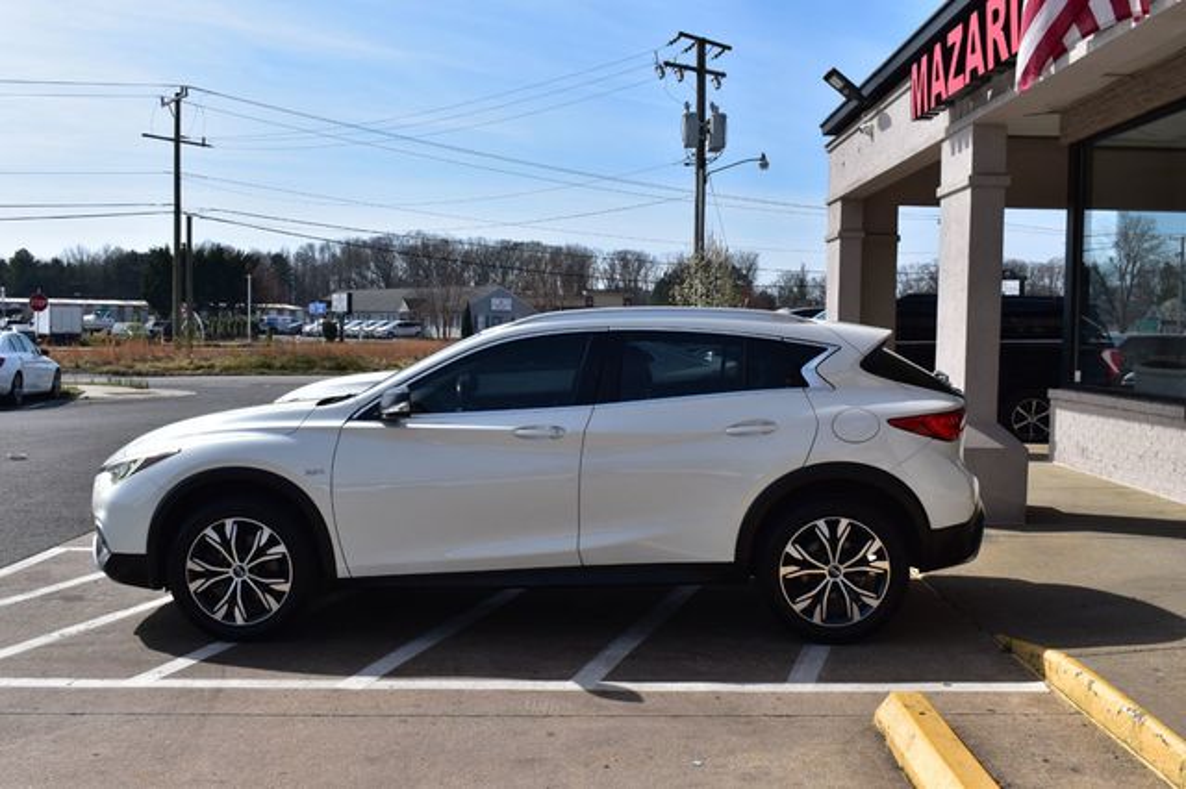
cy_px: 394
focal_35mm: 36
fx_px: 1185
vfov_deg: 36.8
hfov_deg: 53.2
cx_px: 593
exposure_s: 1/500
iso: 220
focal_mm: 24
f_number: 11
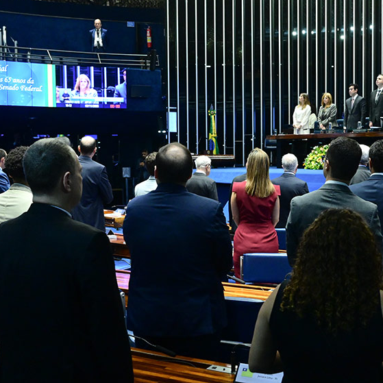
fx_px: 588
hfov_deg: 35.8
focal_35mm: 47
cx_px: 248
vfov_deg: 36.1
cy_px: 190
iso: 4000
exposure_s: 1/160
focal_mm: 24
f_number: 4
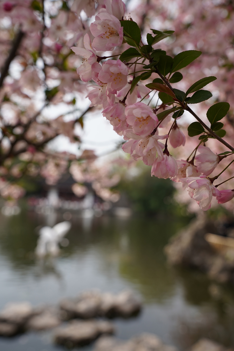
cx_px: 117
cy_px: 176
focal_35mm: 33
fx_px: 322
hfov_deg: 40.0
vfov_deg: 57.2
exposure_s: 1/125
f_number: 7.1
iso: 100
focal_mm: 33
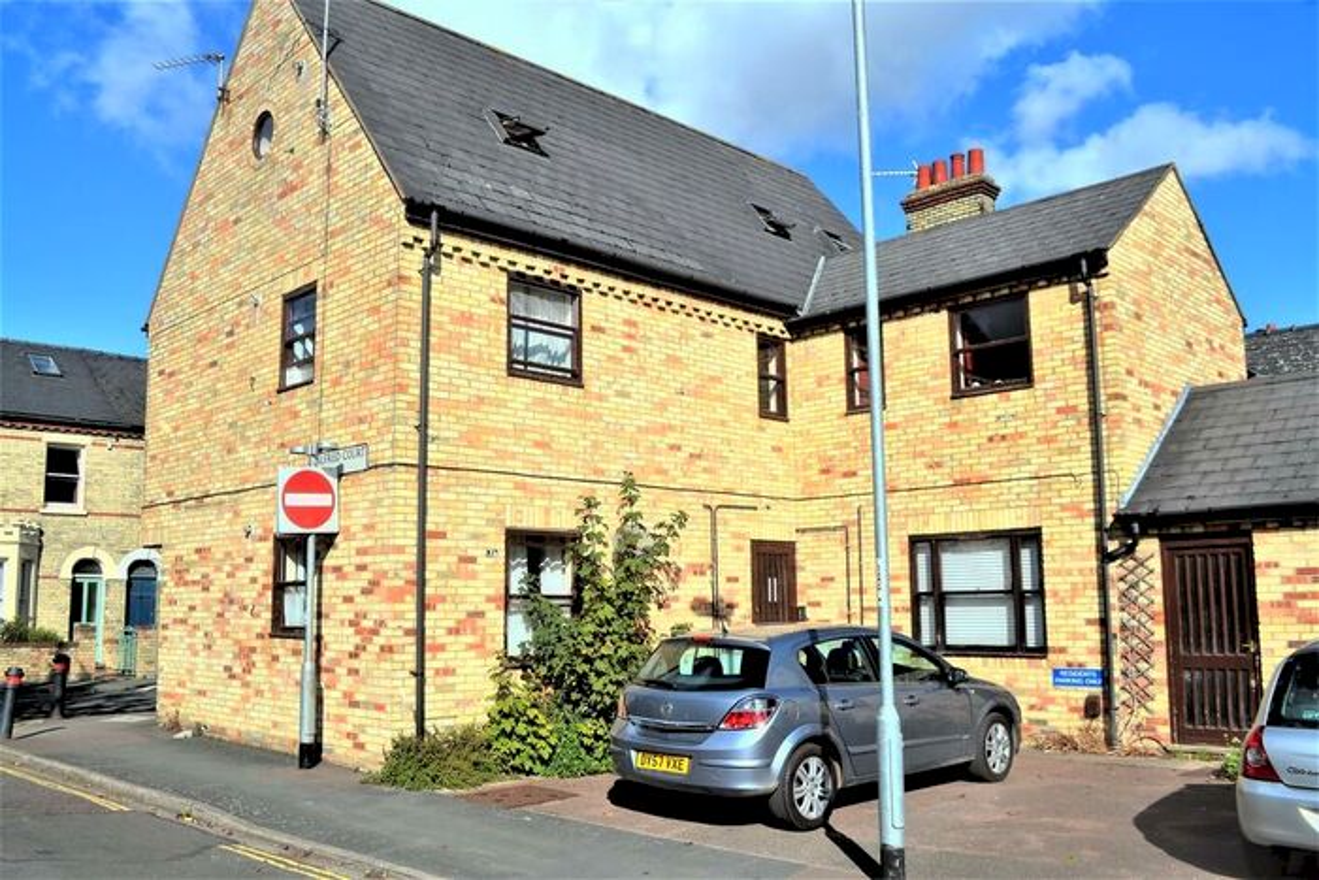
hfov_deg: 61.9
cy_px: 440
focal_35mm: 30
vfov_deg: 43.6
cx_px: 660
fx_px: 1099
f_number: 9
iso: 100
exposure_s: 1/320
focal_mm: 20
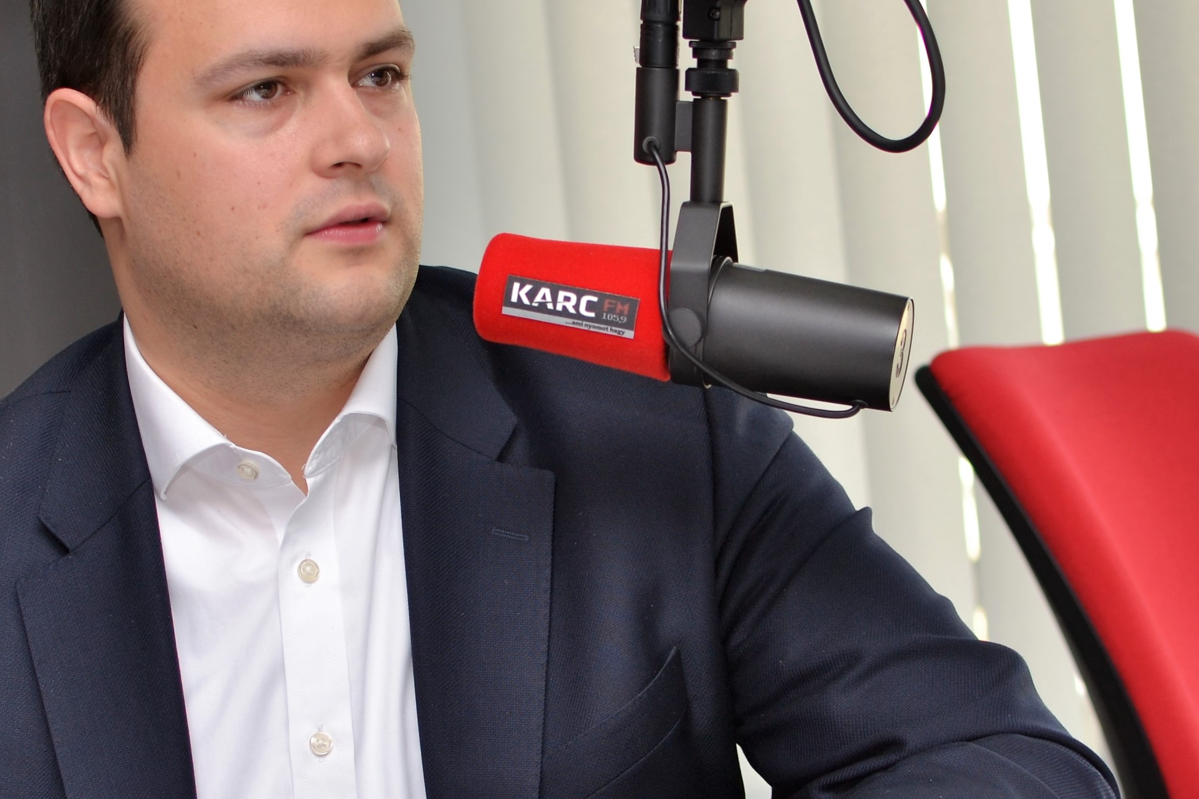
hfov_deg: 19.9
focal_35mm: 102
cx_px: 376
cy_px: 440
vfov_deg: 13.4
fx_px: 3395
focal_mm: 35
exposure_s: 1/200
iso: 100
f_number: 2.8
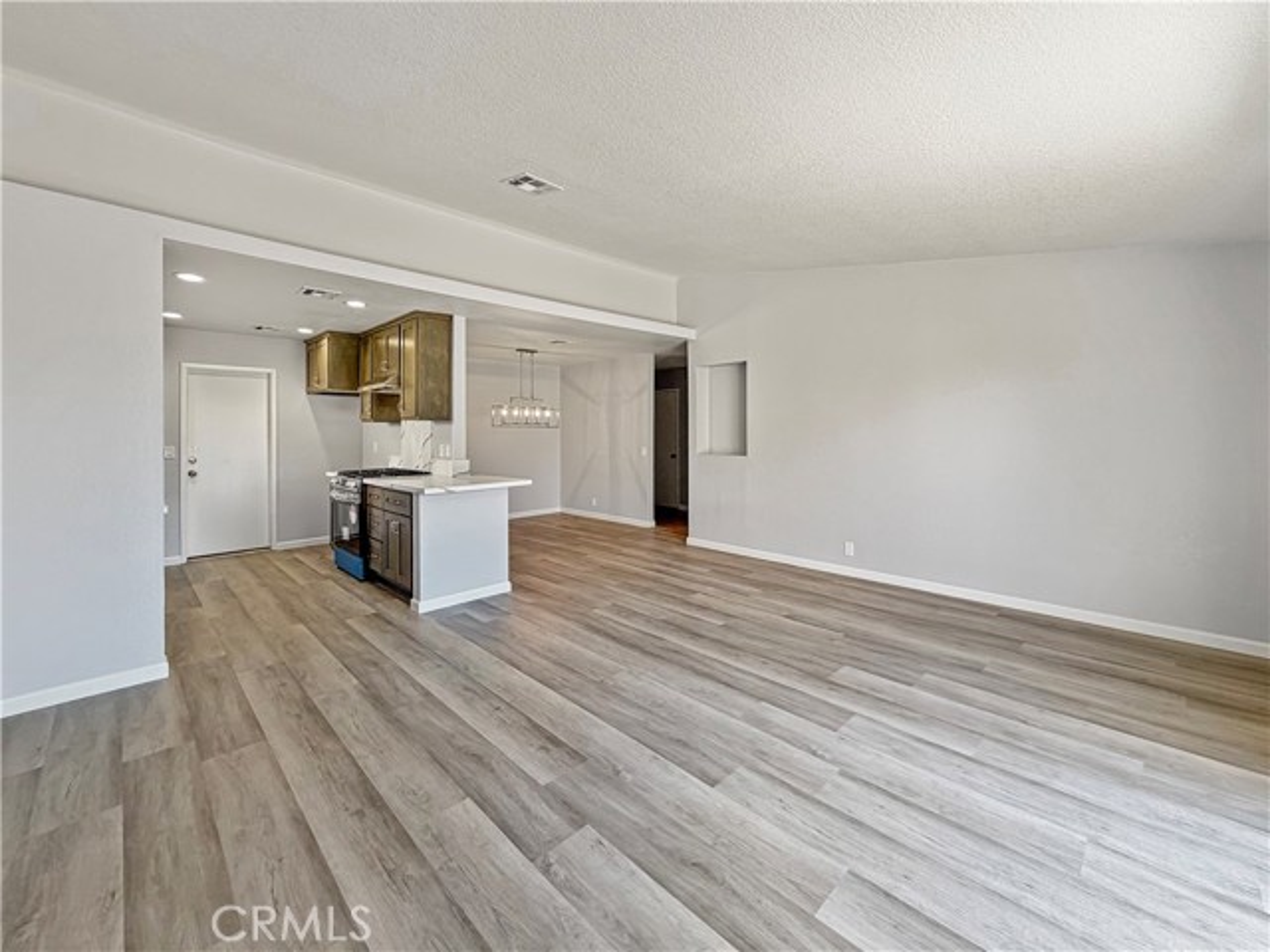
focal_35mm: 14
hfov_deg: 102.1
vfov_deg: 85.7
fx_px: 514
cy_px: 476
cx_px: 635
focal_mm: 2.22
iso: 80
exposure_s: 1/120
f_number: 2.2
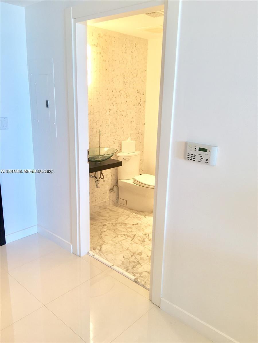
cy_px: 172
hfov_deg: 48.2
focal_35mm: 29
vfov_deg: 61.7
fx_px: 288
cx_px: 129
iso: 32
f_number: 2.2
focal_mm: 4.15
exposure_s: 1/30
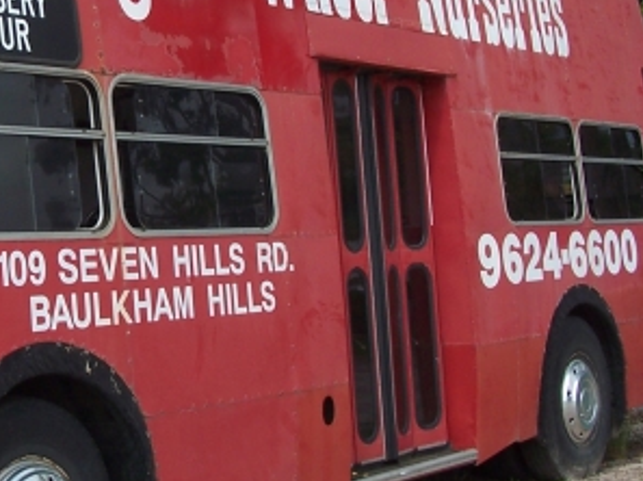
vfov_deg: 17.9
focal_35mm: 82
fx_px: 1521
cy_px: 165
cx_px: 74
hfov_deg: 23.3
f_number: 4
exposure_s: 1/750
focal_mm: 6.3
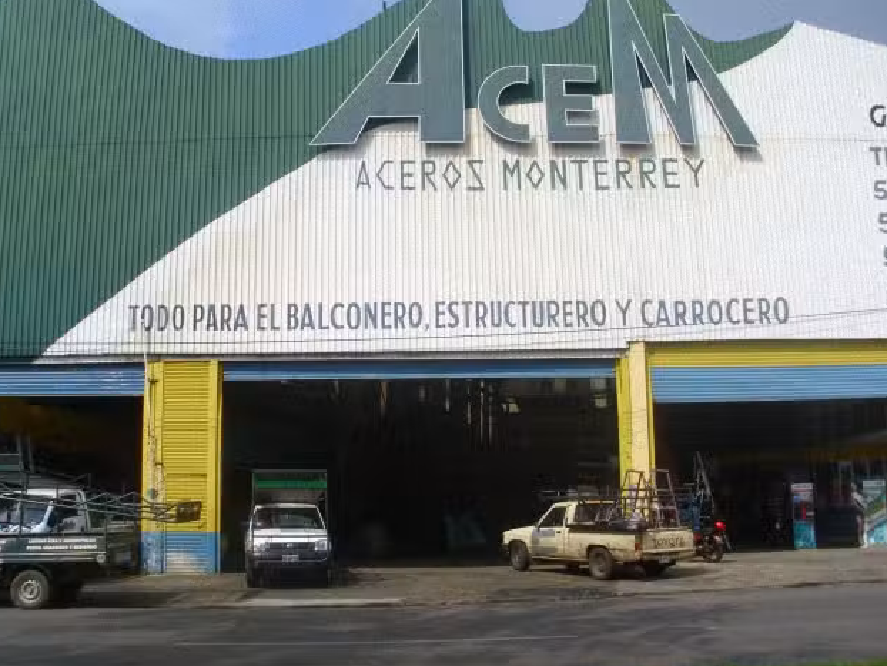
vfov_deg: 39.7
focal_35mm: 36
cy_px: 337
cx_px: 441
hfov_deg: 51.3
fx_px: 923
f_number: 4.3
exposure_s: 1/558
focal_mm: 6.2
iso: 50
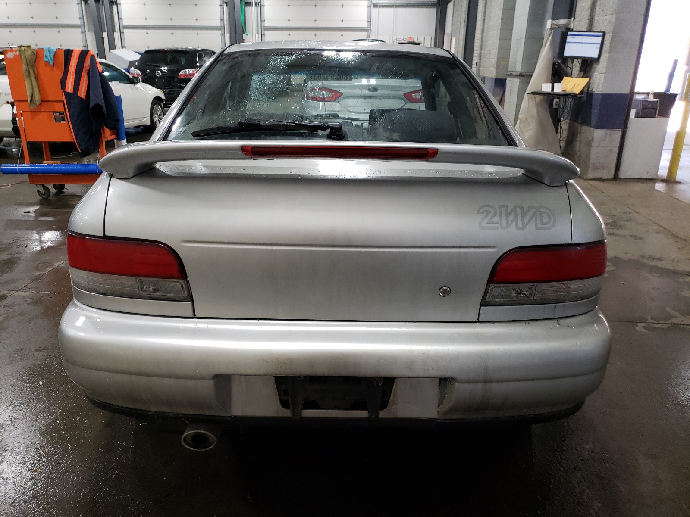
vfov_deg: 53.1
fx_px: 518
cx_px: 345
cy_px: 258
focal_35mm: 26
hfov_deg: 67.3
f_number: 1.5
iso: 116
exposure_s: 1/60.2
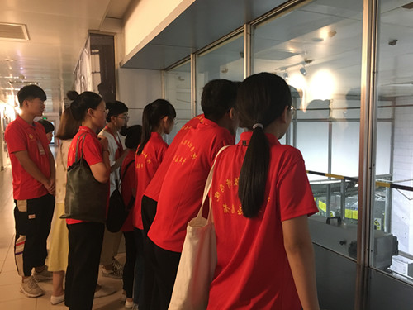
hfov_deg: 61.7
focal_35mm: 29
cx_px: 206
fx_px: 346
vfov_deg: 48.2
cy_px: 155
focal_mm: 4.15
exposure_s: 1/20
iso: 200
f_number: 2.2
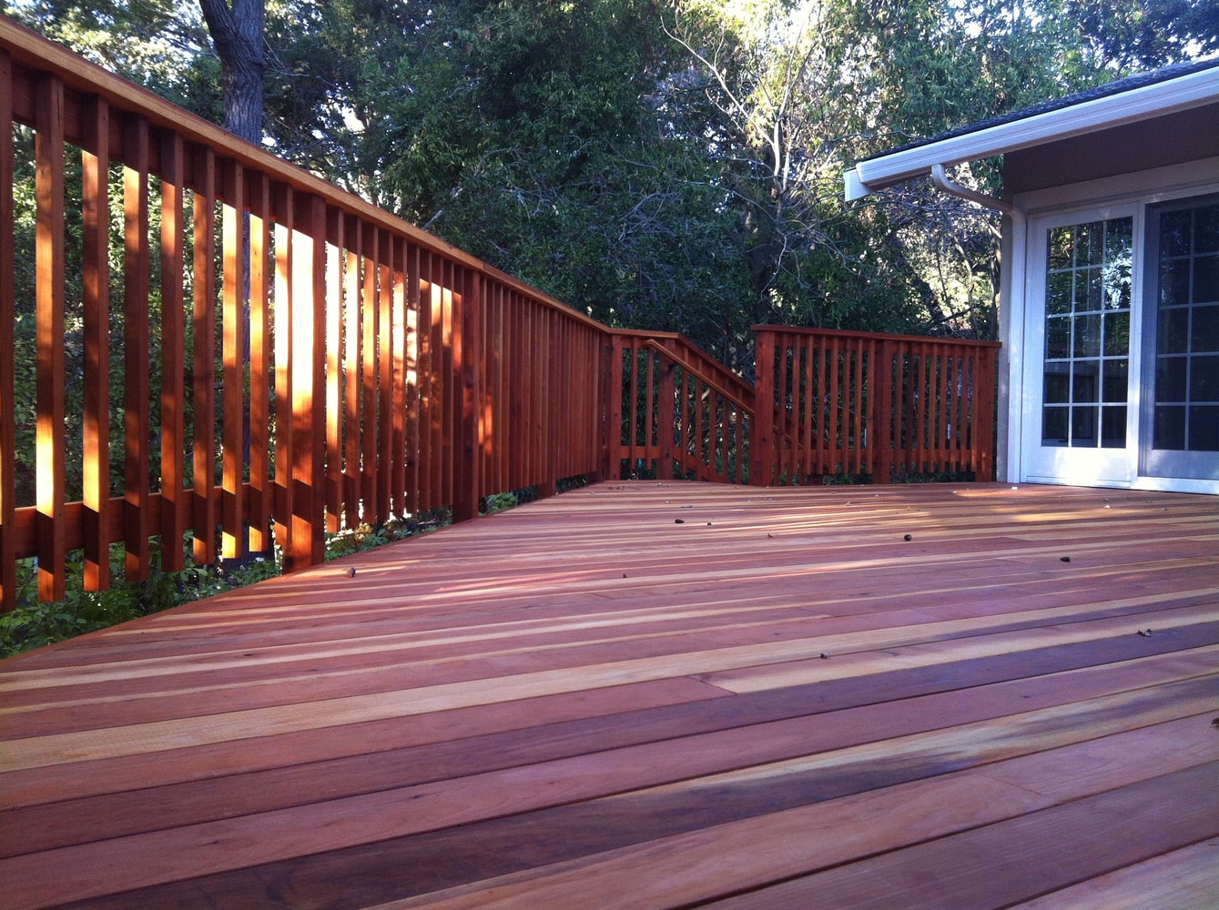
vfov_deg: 40.6
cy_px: 455
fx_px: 1231
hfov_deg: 52.7
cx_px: 610
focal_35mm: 35
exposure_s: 1/60
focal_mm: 3.85
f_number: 2.8
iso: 100
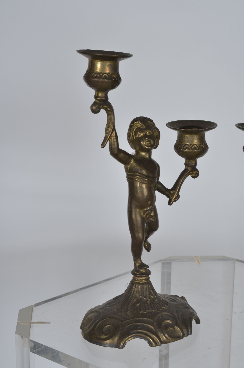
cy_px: 184
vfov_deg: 27.0
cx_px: 122
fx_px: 766
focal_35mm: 75
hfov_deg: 18.1
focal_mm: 50
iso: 100
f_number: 14
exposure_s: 1/125
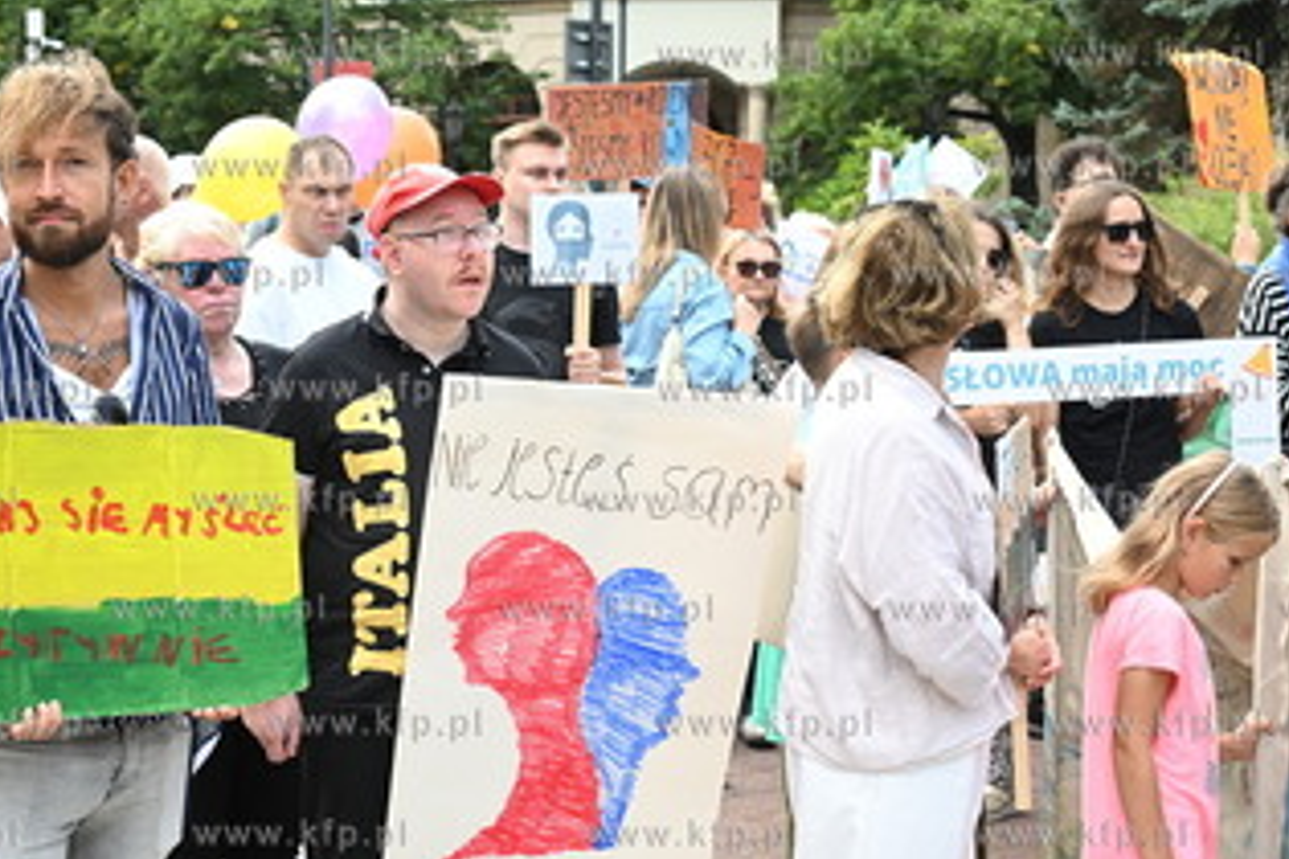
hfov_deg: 30.4
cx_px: 520
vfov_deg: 20.6
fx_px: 2363
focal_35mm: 66
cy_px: 444
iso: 500
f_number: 5.6
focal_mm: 52
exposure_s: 1/250
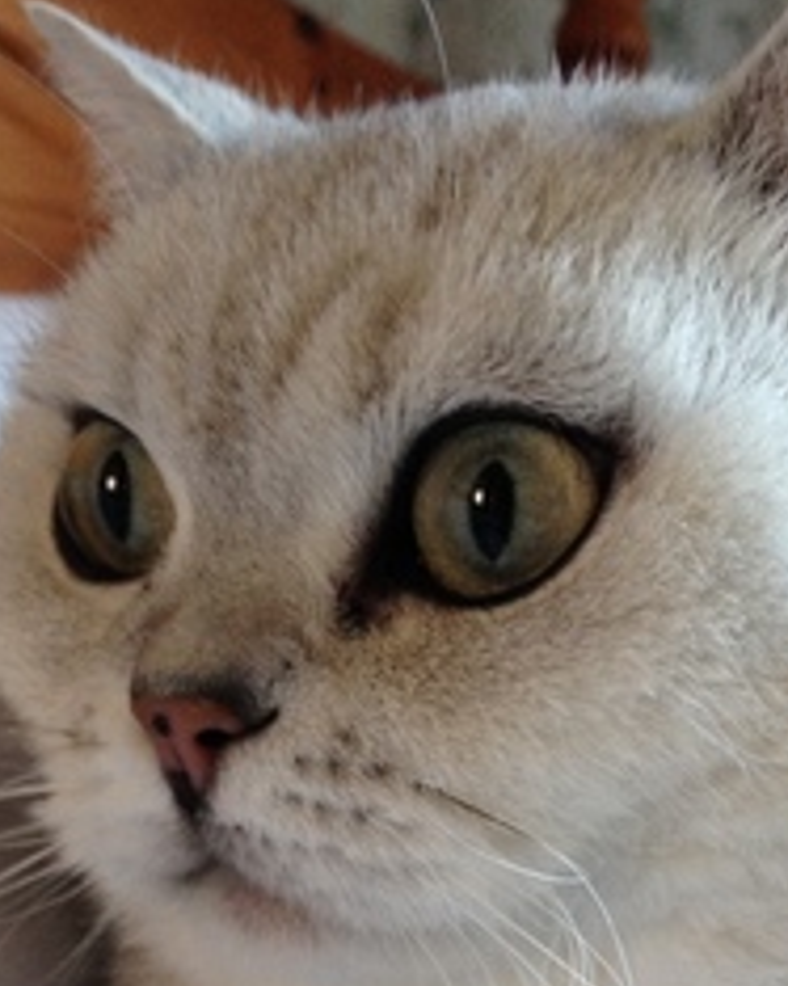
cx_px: 464
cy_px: 771
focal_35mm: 70
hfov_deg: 21.8
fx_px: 2042
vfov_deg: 26.7
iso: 125
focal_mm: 4.28
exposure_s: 1/20
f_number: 2.4
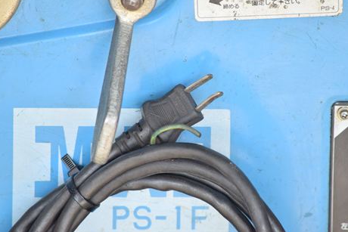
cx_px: 183
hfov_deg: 4.5
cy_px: 109
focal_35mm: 457
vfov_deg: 3.0
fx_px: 4419
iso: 1250
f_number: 6.3
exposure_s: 1/1250
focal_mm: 280
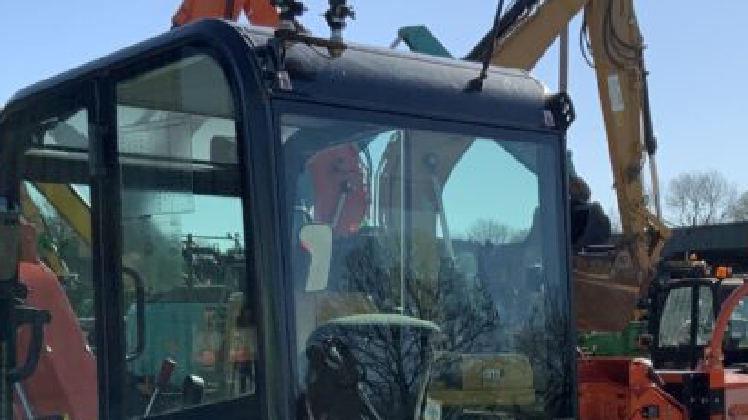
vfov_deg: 14.6
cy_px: 550
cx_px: 476
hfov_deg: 26.8
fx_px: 1566
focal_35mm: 79
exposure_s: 1/2141
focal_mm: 3
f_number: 1.8
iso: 16
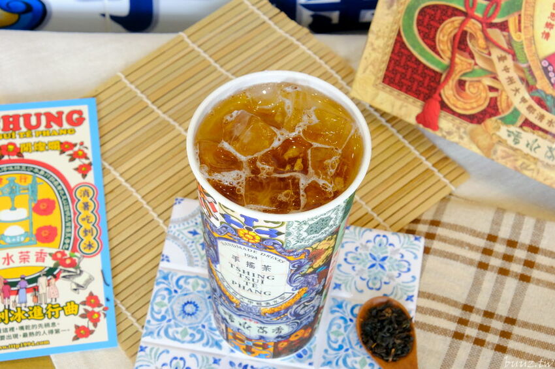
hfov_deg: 24.5
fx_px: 1279
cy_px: 184
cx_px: 278
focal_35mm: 83
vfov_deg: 16.4
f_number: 11
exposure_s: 1/125
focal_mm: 55
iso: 1250
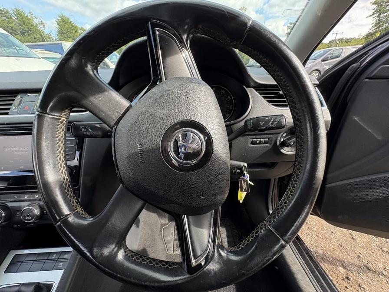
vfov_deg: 85.7
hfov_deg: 102.1
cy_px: 146
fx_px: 157
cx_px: 194
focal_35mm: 14
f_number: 2.2
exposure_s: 1/134
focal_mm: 2.22
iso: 80
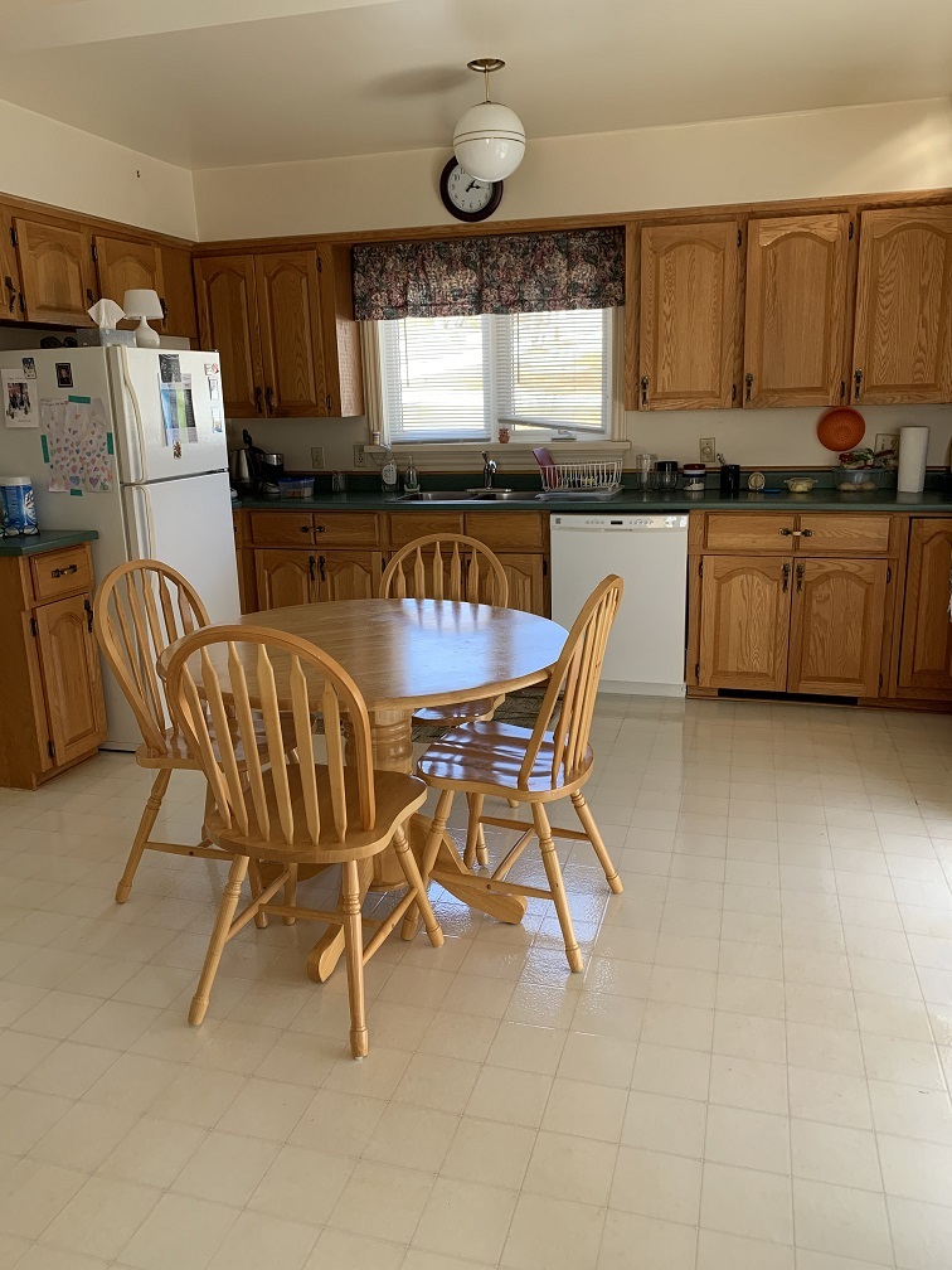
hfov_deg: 53.1
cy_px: 635
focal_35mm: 26
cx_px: 476
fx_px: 953
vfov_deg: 67.3
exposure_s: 1/121
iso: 80
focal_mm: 4.25
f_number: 1.8
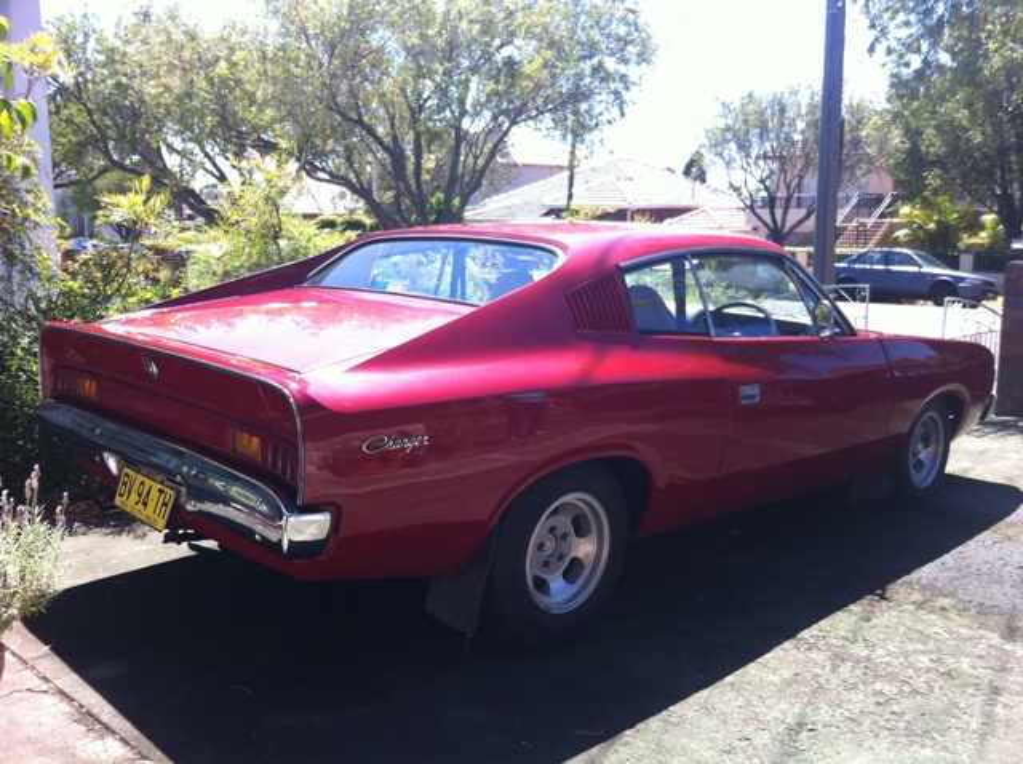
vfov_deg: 40.6
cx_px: 512
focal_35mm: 35
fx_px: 1033
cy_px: 382
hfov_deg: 52.7
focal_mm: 3.85
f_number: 2.8
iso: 80
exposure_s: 1/343
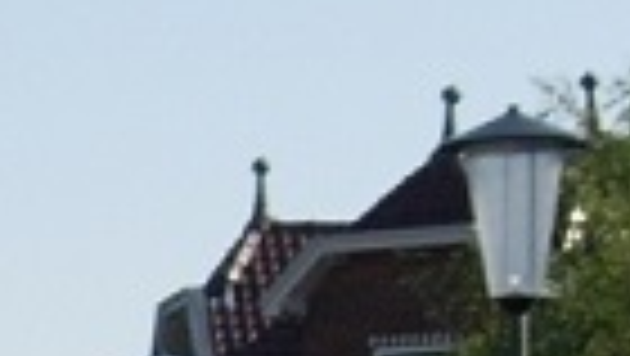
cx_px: -1062
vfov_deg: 3.1
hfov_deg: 5.4
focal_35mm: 379
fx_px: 6336
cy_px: 1158
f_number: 3.5
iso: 64
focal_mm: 12.7
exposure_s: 1/1024
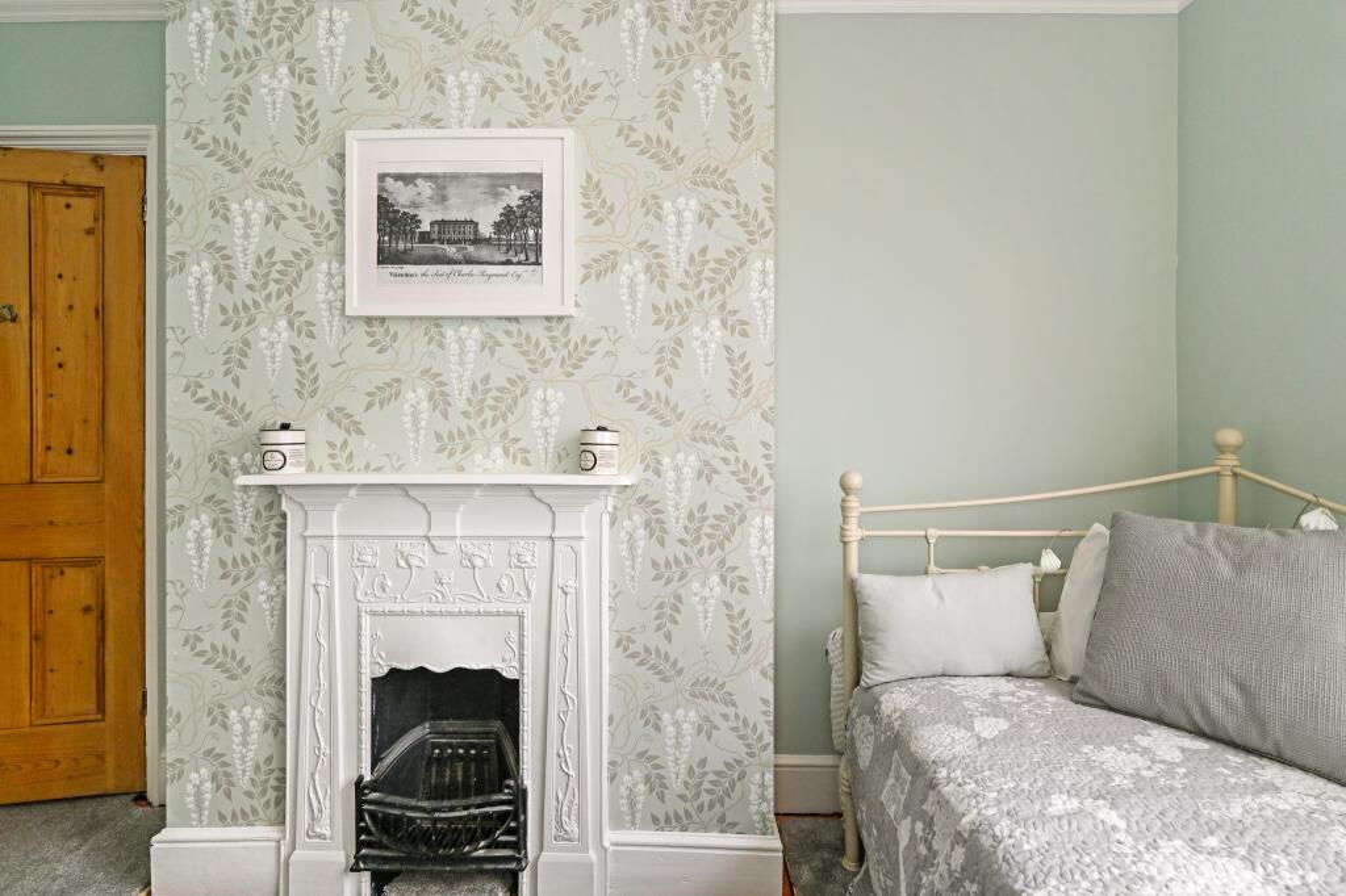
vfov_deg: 73.7
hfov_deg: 96.8
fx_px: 598
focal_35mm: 16
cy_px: 448
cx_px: 673
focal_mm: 16
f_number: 8
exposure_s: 1/50
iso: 400
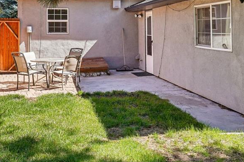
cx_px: 119
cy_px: 19
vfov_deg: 28.6
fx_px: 308
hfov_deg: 43.3
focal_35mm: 45
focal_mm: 11
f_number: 8
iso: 100
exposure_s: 1/125
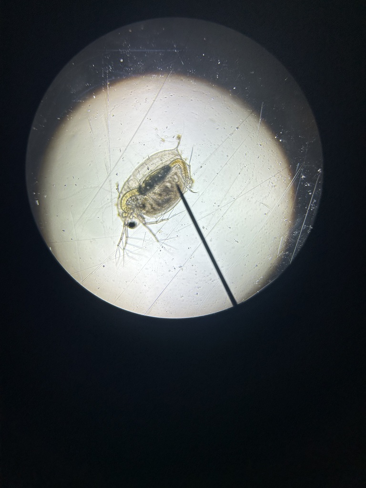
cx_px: 183
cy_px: 244
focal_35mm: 26
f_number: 1.5
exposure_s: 1/310
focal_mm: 5.7
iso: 50
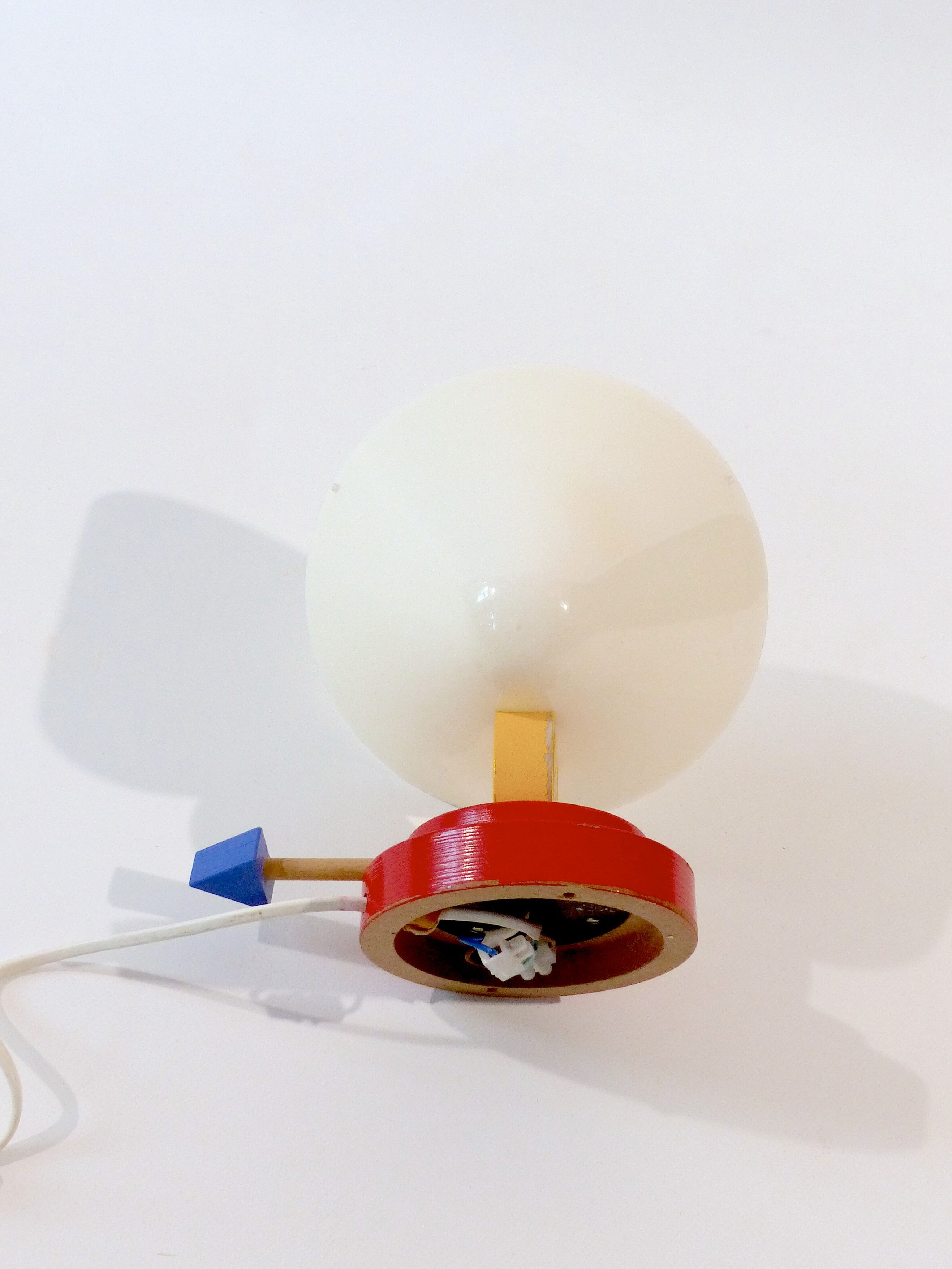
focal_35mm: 40
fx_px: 1467
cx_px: 476
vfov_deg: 46.8
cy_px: 634
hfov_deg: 36.0
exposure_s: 1/40
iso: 400
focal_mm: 7.1
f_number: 2.8
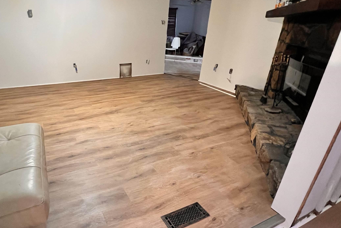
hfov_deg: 82.1
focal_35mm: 20
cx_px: 124
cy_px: 109
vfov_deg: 61.9
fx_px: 189
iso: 1000
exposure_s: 1/60
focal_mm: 1.57
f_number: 1.8
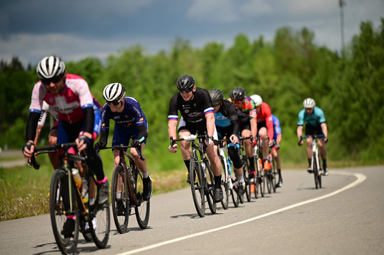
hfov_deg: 10.3
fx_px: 2132
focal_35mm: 200
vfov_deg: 6.9
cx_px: 192
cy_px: 128
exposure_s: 1/4000
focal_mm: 200
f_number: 2.8
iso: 160
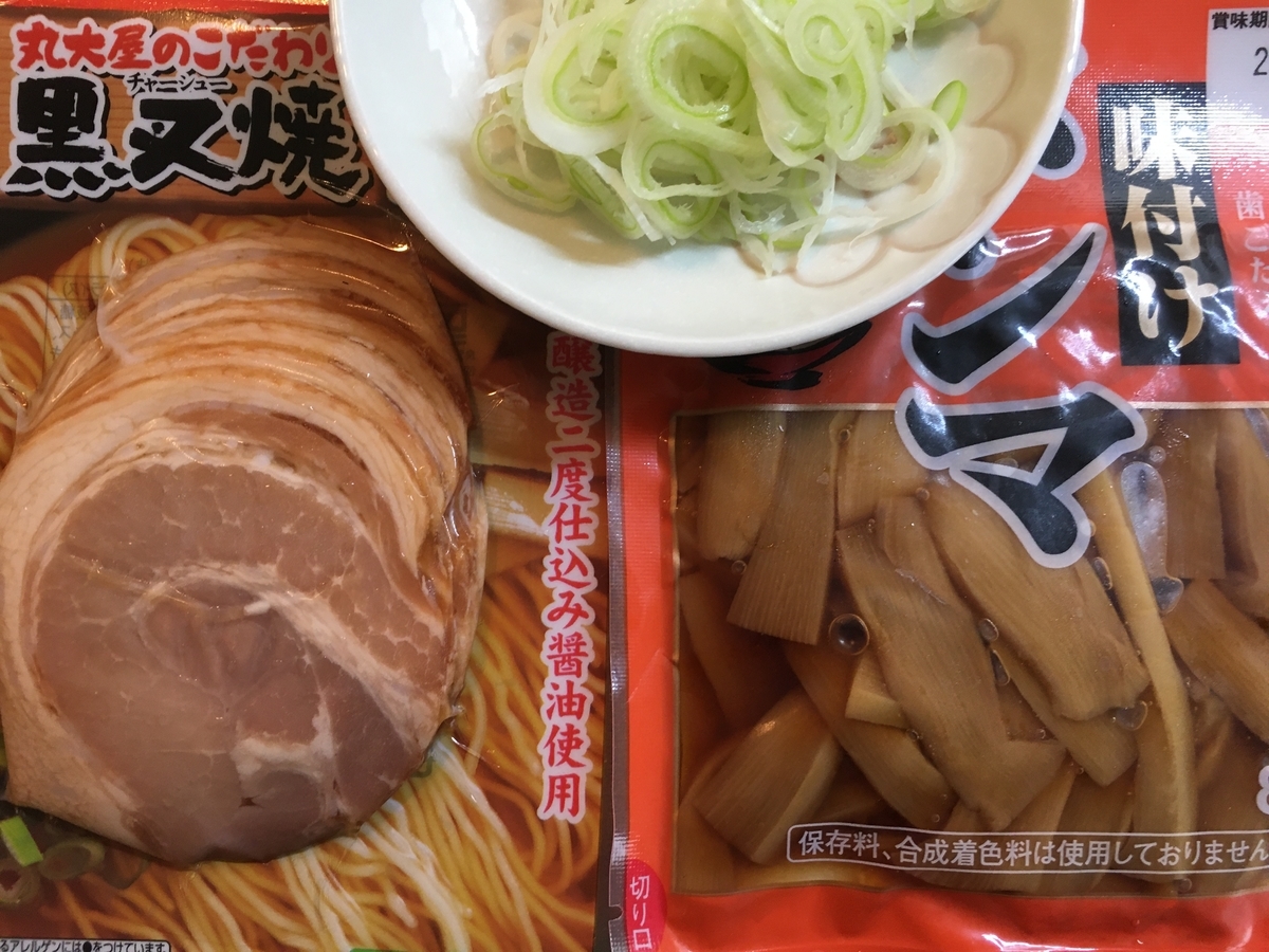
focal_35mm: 29
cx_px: 634
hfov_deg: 61.7
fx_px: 1063
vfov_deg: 48.2
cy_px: 476
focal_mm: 4.15
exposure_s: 1/33
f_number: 2.2
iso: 125
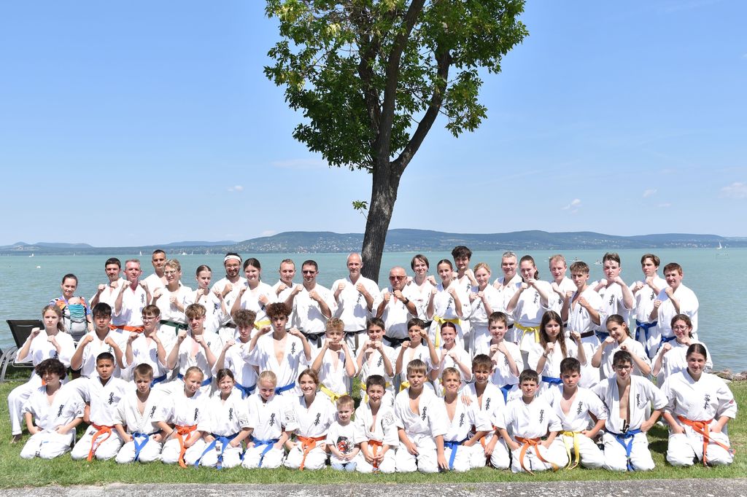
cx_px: 374
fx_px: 622
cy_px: 248
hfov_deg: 61.9
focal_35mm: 30
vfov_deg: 43.6
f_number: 5.6
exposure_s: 1/500
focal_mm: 20
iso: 100
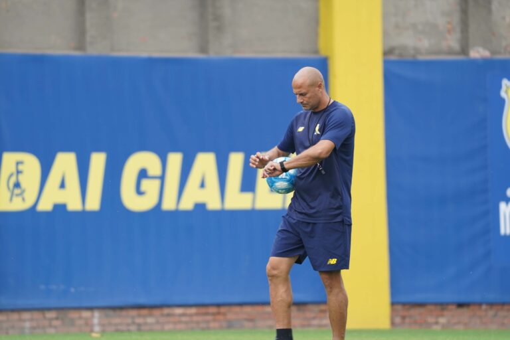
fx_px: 8499
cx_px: 255
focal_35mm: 600
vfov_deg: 2.3
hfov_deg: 3.4
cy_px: 170
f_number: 7.1
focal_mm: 600
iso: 400
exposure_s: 1/200
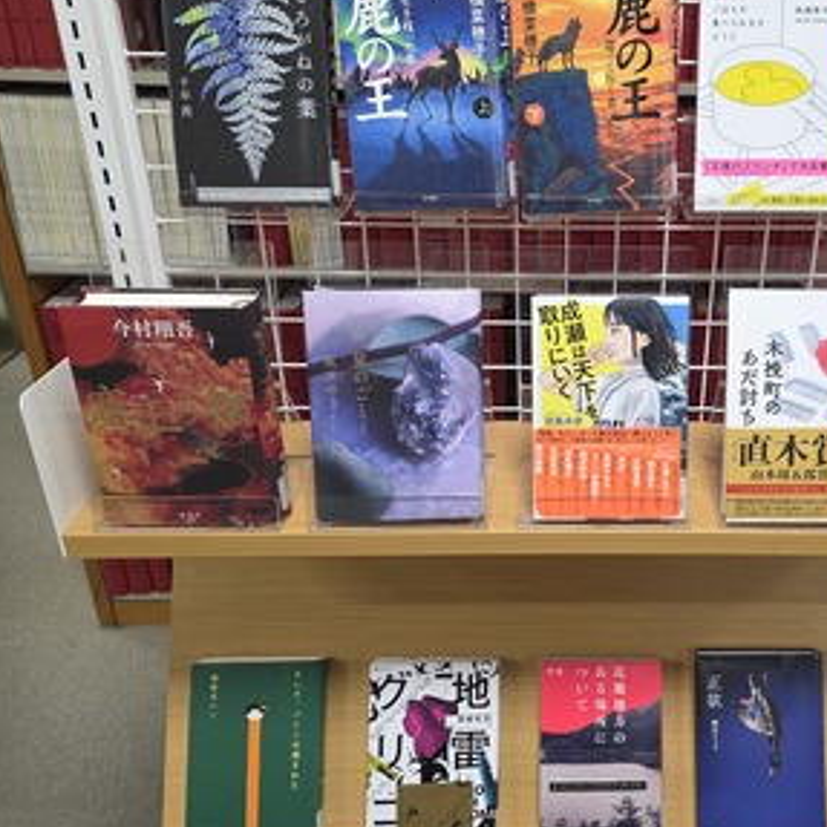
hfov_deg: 47.2
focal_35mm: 34
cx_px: 588
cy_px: 406
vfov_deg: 48.4
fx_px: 919
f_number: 1.7
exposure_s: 1/120
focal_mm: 6.25
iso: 200
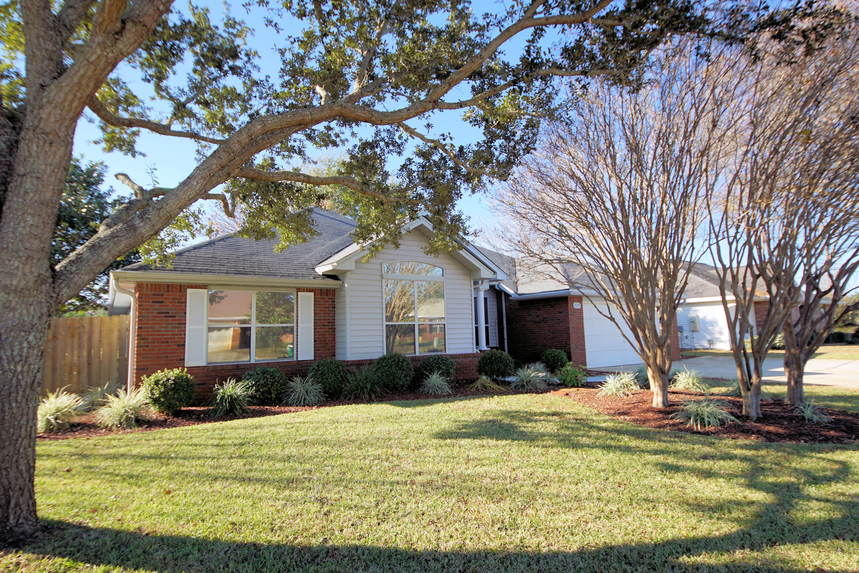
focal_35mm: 18
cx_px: 430
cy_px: 286
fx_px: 430
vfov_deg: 67.4
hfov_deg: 90.0
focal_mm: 12
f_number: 4.5
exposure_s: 1/200
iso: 100
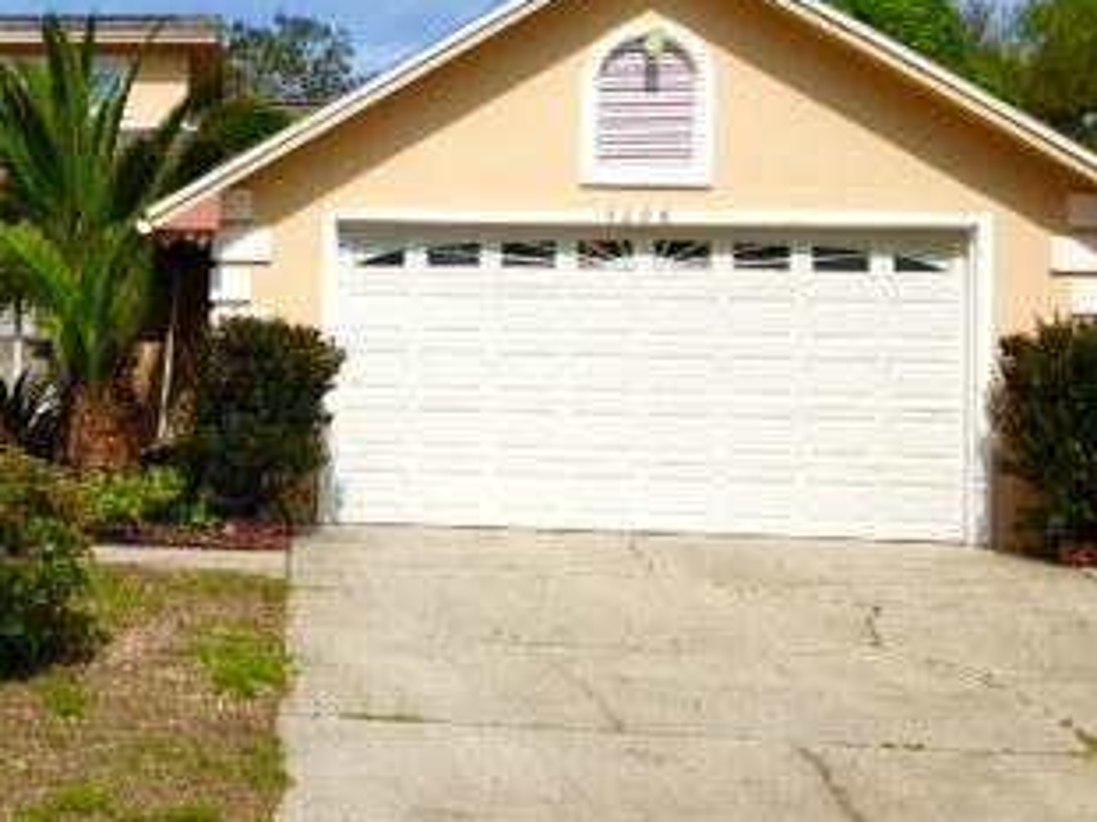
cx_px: 85
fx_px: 2154
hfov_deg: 27.4
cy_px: 268
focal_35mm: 68
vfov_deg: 21.5
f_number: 2.4
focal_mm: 4.12
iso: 50
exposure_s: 1/2088
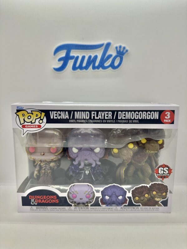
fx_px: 173
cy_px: 124
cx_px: 94
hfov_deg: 56.8
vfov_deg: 71.6
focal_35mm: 24
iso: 80
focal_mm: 6.86
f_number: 1.78
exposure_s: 1/246
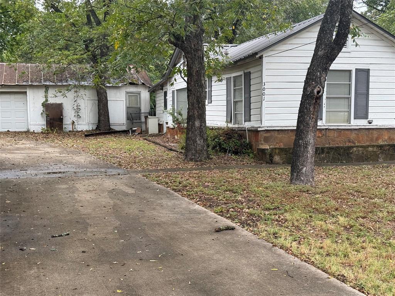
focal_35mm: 48
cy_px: 148
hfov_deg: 39.7
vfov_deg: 30.3
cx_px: 198
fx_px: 548
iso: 100
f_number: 1.78
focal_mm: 6.76
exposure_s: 1/450
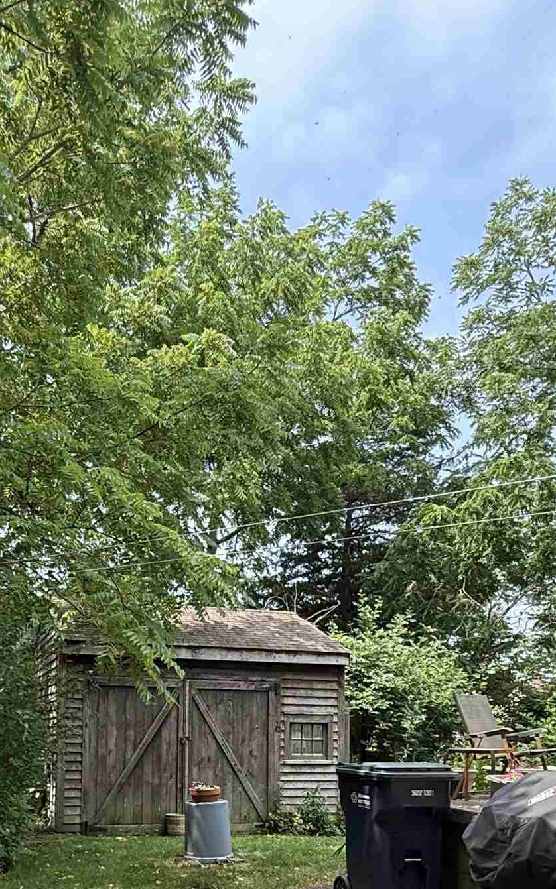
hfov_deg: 36.8
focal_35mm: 34
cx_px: 171
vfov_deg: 53.1
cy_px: 709
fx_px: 824
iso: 64
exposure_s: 1/388
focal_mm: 2.22
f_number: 2.2
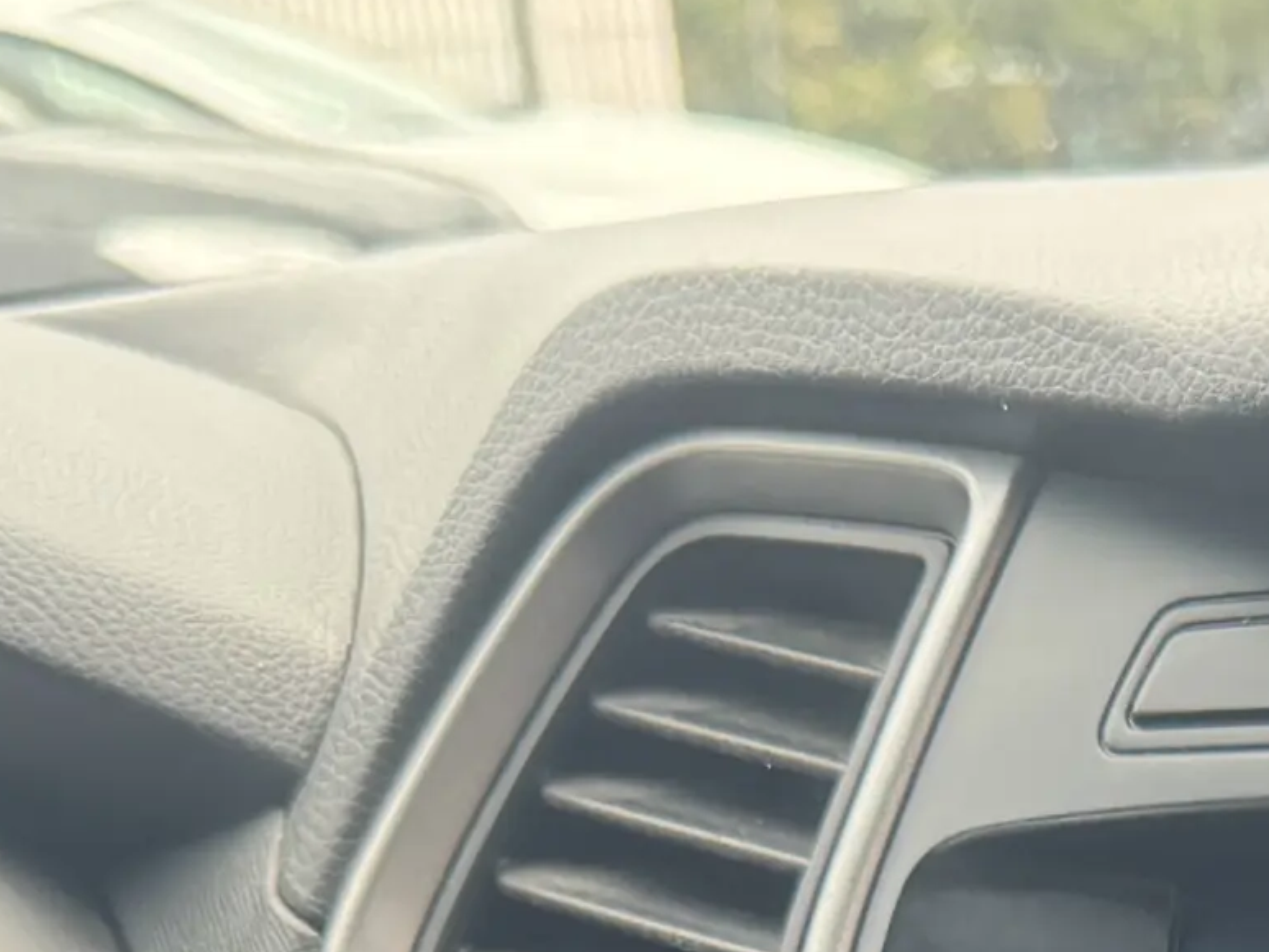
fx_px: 4364
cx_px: 1451
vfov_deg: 10.8
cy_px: 2192
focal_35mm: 119
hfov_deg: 16.0
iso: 100
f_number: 1.78
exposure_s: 1/141
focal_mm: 6.76
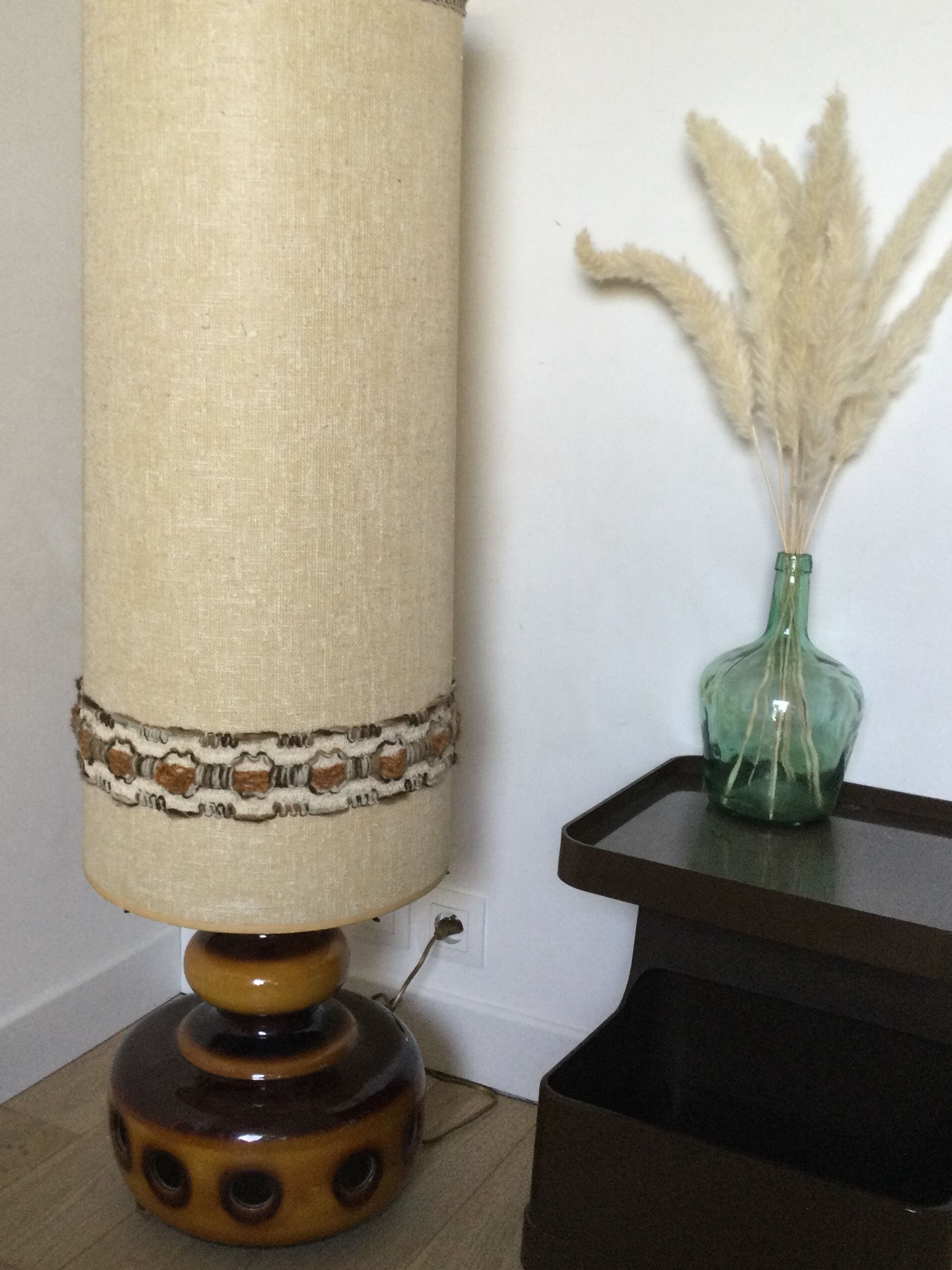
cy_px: 611
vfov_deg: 46.8
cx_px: 416
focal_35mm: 40
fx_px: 1467
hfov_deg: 35.9
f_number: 2.4
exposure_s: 1/33
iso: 80
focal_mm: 3.3
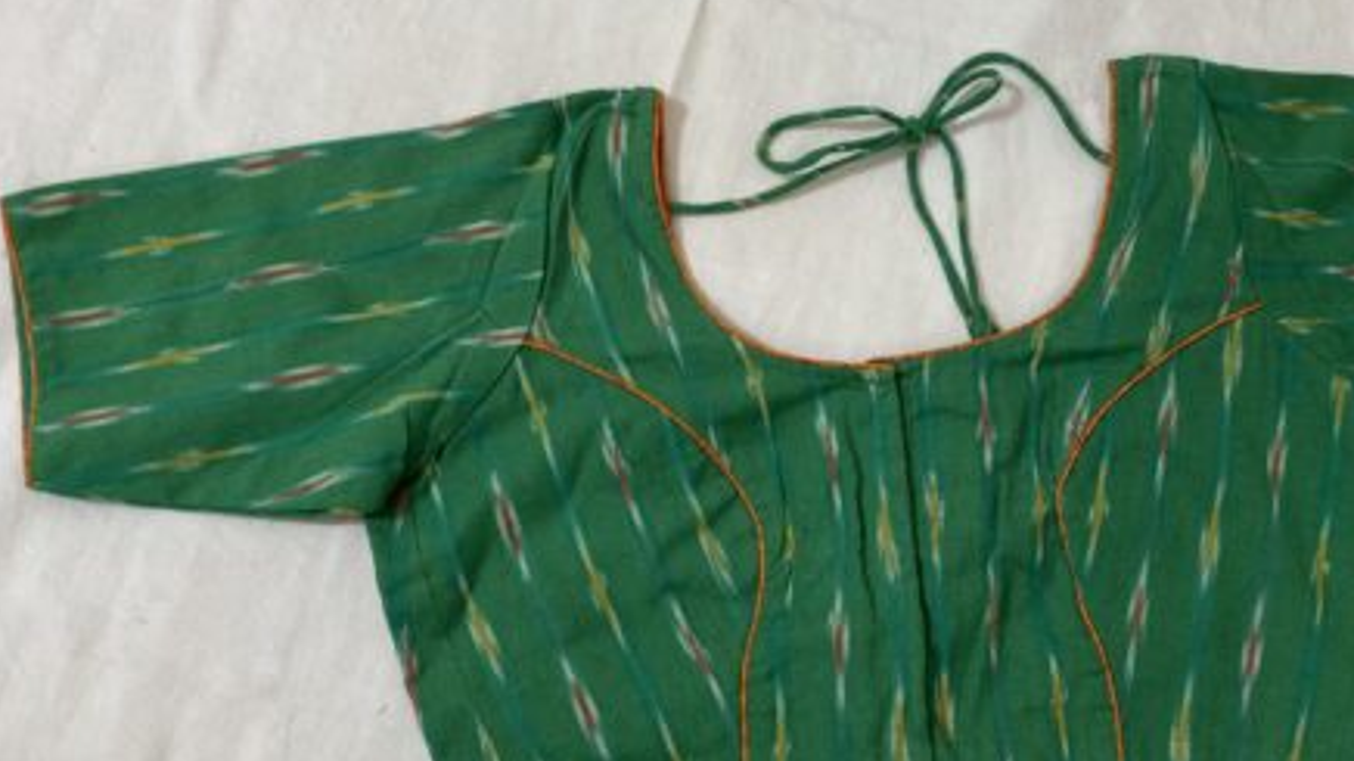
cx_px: 857
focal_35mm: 39
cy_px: 429
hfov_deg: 51.0
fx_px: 1400
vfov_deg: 30.4
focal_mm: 4.25
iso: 80
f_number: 1.8
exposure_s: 1/50
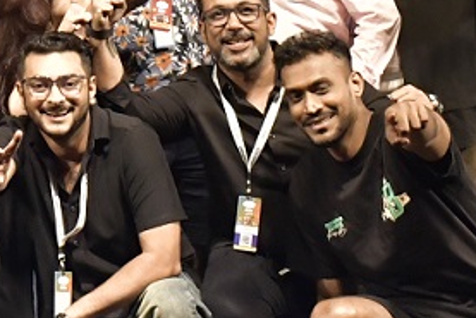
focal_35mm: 246
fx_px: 3254
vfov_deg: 5.5
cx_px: -223
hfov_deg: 8.2
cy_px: -225
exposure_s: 1/125
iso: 4000
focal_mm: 34
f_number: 5.6
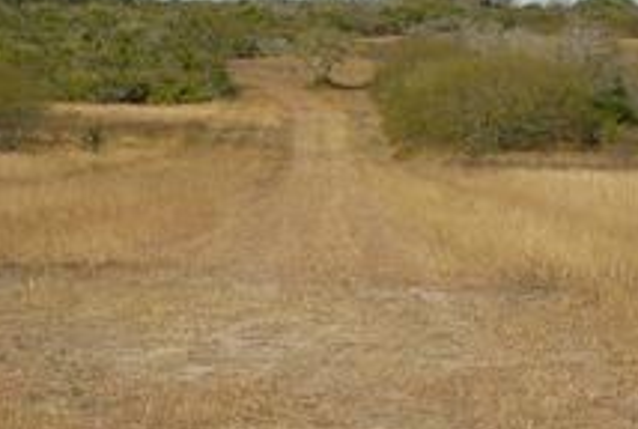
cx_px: 426
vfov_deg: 12.3
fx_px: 1990
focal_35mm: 112
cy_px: 128
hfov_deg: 18.2
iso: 400
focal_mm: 40
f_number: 13
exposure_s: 1/640
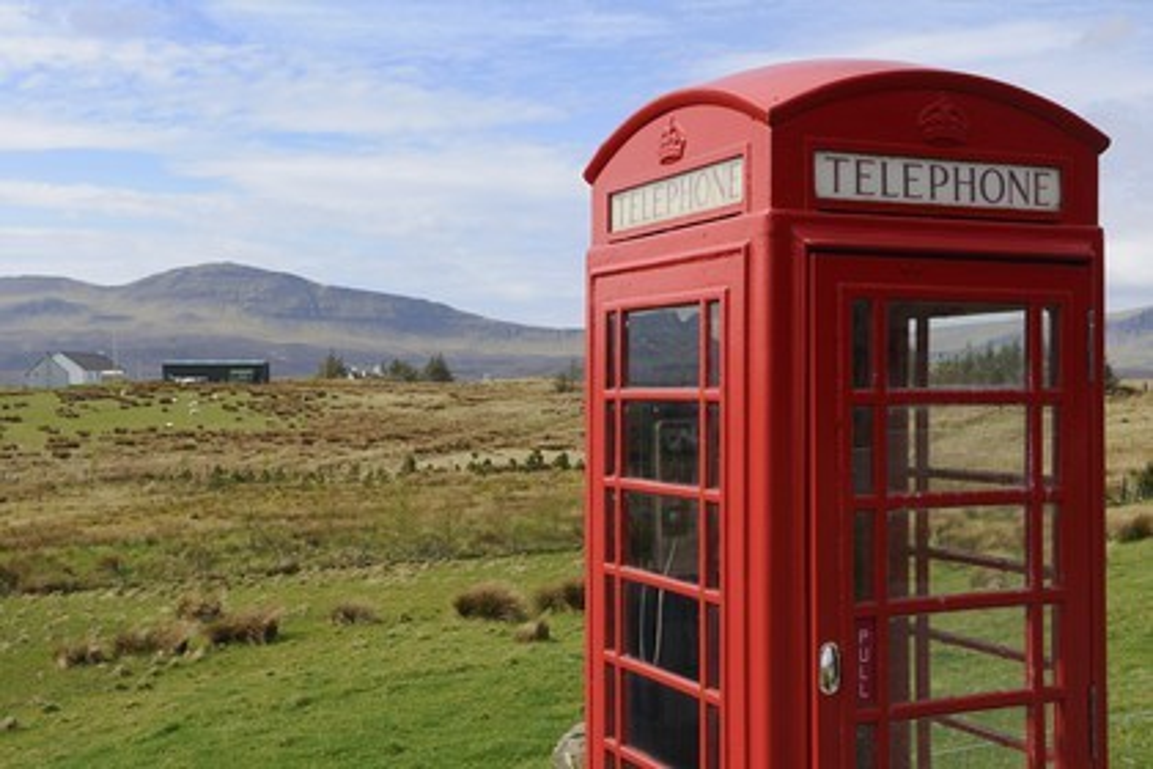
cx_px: 576
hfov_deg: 48.5
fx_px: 1281
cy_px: 384
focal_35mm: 40
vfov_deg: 33.4
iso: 200
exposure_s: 1/200
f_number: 11
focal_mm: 40
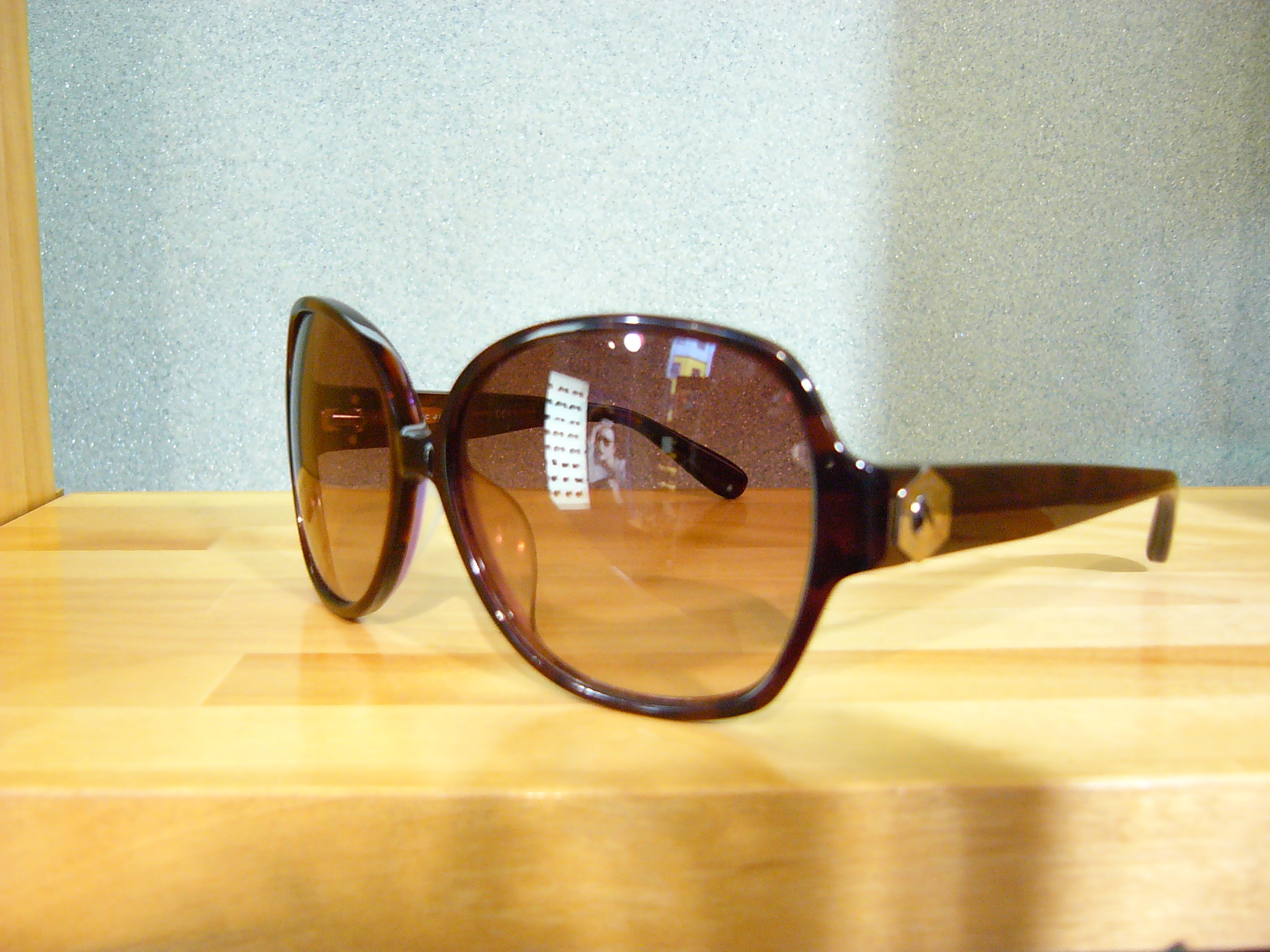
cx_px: 635
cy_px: 476
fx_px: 1284
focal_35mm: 35
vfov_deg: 40.7
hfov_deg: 52.6
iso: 200
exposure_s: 1/25
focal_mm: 5.8
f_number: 2.8
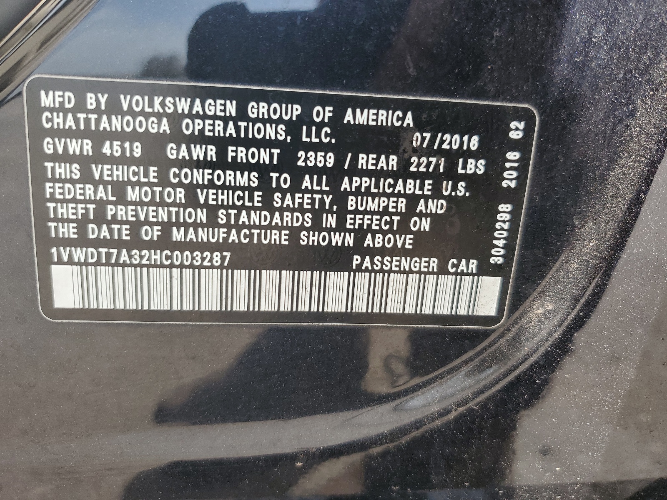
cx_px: 334
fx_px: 501
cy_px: 250
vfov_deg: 53.1
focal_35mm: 26
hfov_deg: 67.3
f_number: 1.5
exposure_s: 1/500
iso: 50
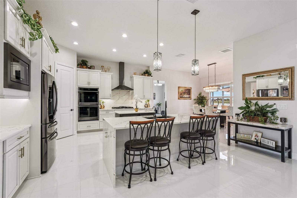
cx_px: 148
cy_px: 99
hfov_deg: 96.7
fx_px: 132
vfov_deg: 73.7
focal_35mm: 16
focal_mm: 16
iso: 400
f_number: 8
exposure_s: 1/20
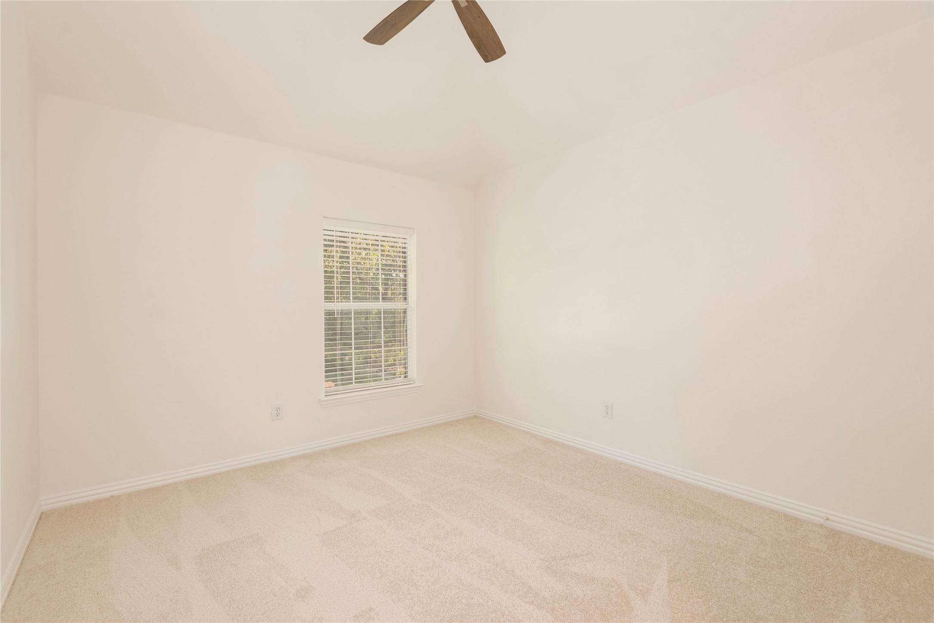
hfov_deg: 96.7
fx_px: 415
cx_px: 467
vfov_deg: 73.8
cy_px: 312
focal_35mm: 16
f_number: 7.1
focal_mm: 16
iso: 100
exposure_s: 1/2
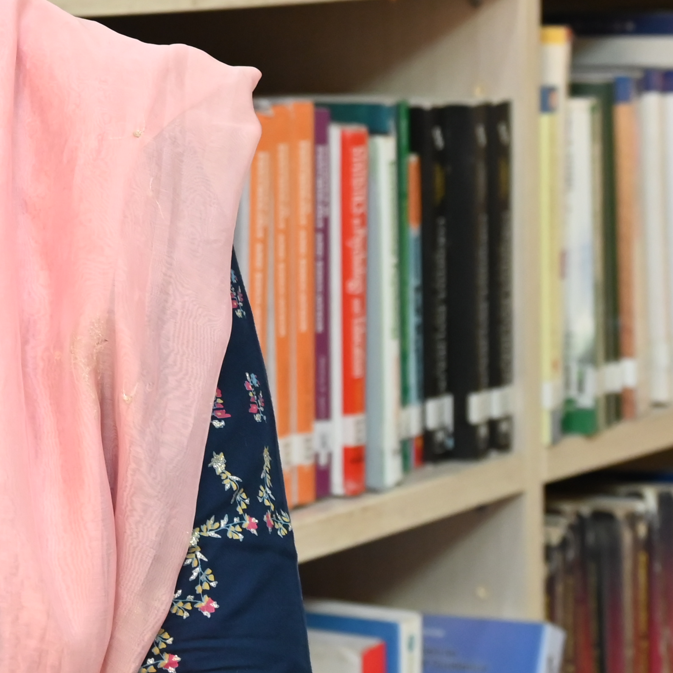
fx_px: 3827
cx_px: -285
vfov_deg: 10.0
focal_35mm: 174
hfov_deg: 9.8
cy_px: 86
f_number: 5.6
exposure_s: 1/60
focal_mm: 54
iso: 1800
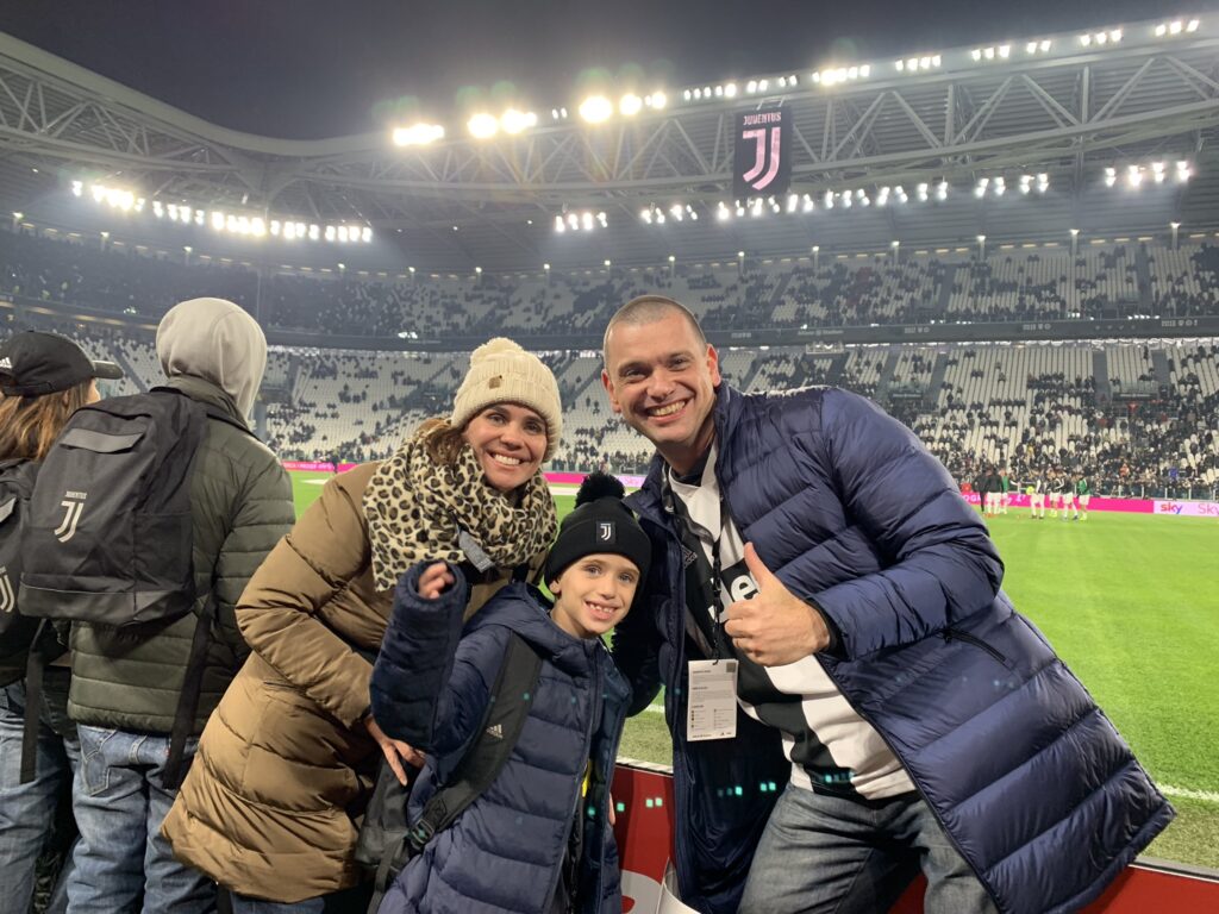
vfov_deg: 53.1
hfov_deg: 67.3
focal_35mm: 26
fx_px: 916
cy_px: 457
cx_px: 610
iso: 80
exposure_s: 1/121
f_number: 1.8
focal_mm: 4.25
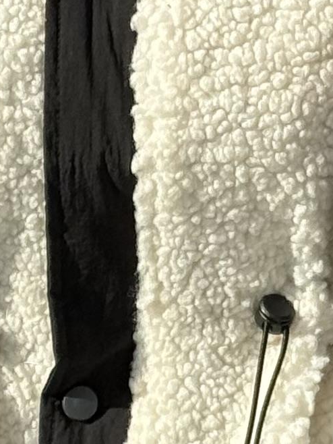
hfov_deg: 5.1
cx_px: 235
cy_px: 213
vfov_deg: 6.7
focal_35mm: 294
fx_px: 3769
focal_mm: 6.76
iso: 64
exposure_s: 1/1377
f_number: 1.78
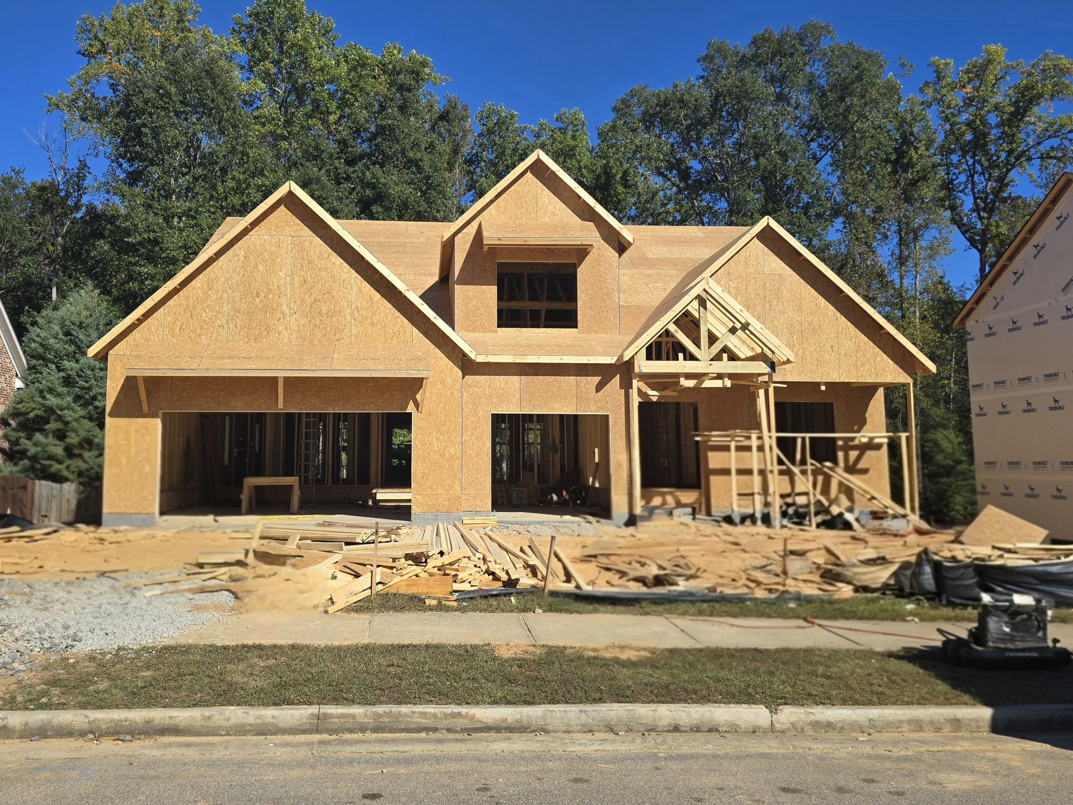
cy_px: 402
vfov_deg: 58.9
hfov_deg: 73.9
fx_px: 713
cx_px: 536
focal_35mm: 23
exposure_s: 1/1000
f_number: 1.7
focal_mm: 6.3
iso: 12
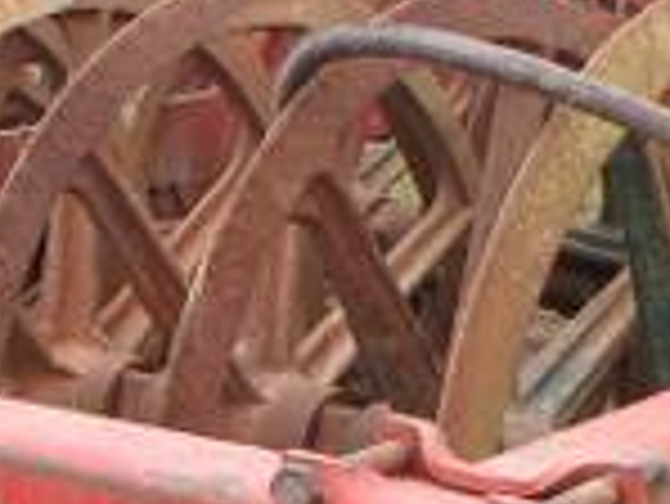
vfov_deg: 9.9
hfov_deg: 13.0
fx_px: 2906
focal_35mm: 150
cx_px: 36
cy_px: 284
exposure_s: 1/100
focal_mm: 5
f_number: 4.5
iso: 80
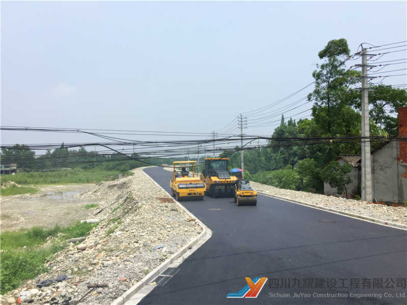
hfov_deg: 61.7
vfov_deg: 48.2
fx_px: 341
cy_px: 152
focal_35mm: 29
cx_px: 204
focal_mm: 4.15
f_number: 2.2
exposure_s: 1/2475
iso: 32
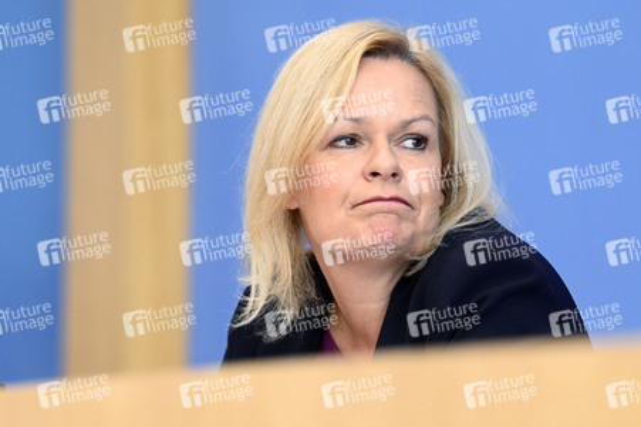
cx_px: 320
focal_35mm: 185
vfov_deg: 7.4
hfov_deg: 11.1
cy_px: 214
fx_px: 3292
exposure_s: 1/640
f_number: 5.6
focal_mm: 185
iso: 3200
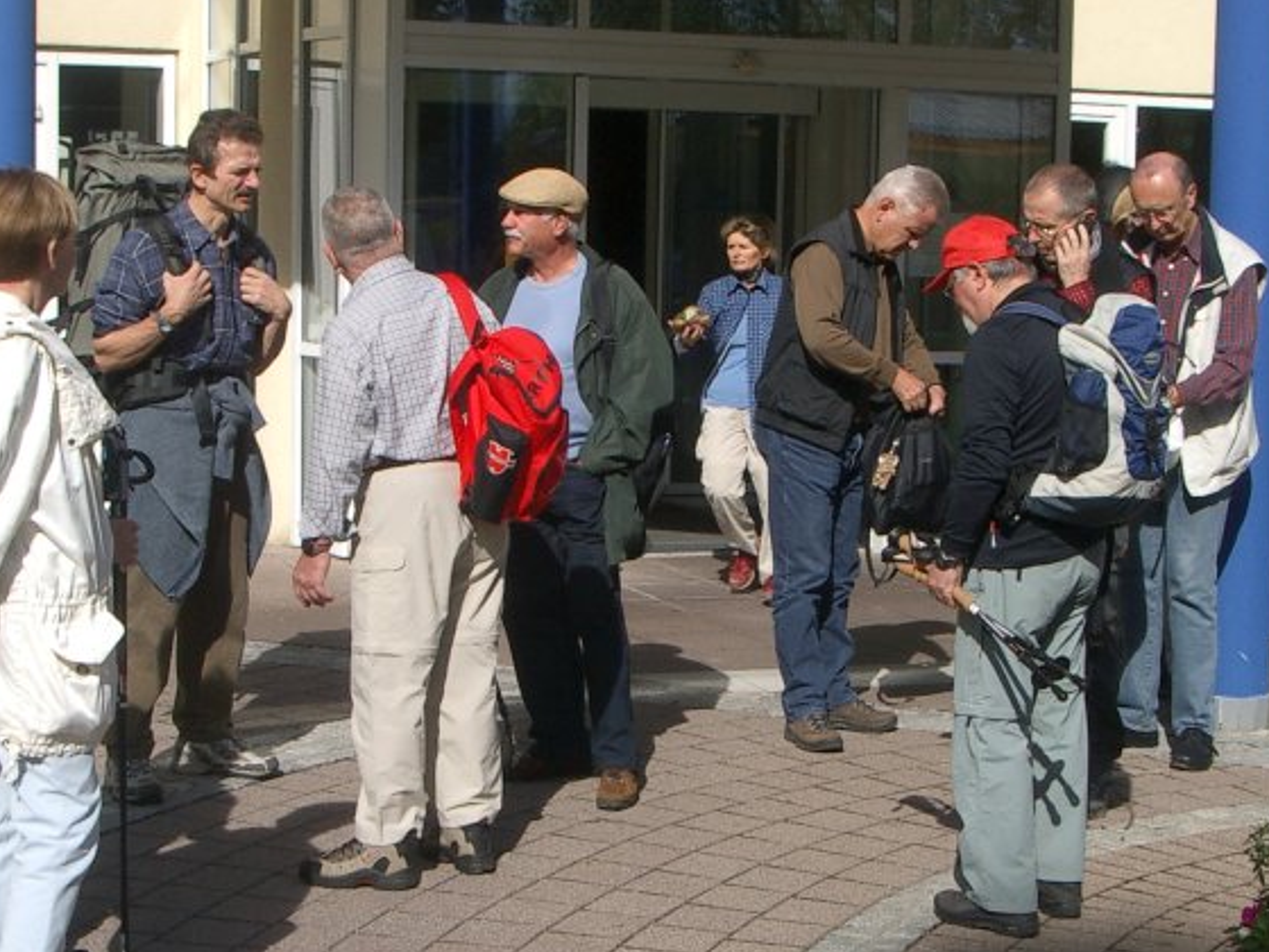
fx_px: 2566
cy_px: 476
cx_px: 646
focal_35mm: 70
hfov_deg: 27.8
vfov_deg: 21.0
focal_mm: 8.2
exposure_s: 1/500
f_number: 5
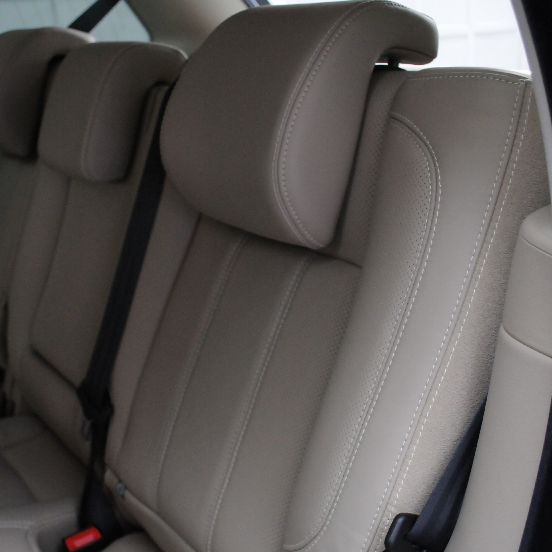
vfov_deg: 39.2
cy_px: 276
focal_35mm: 43
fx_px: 776
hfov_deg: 39.2
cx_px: 272
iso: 2000
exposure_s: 1/50
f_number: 5
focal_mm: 22
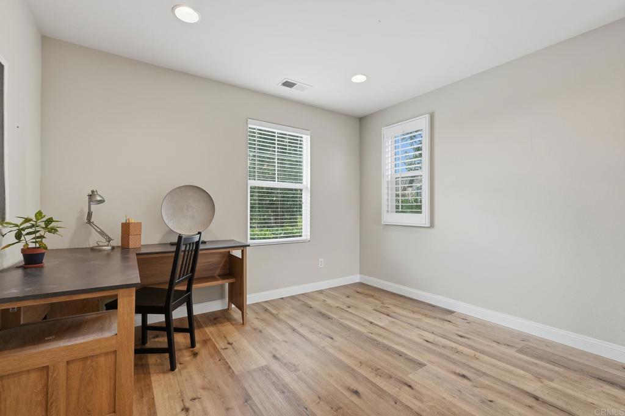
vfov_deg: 72.0
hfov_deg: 95.0
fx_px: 286
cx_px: 312
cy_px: 208
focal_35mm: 16
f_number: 9
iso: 250
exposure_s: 1/50
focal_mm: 16.5
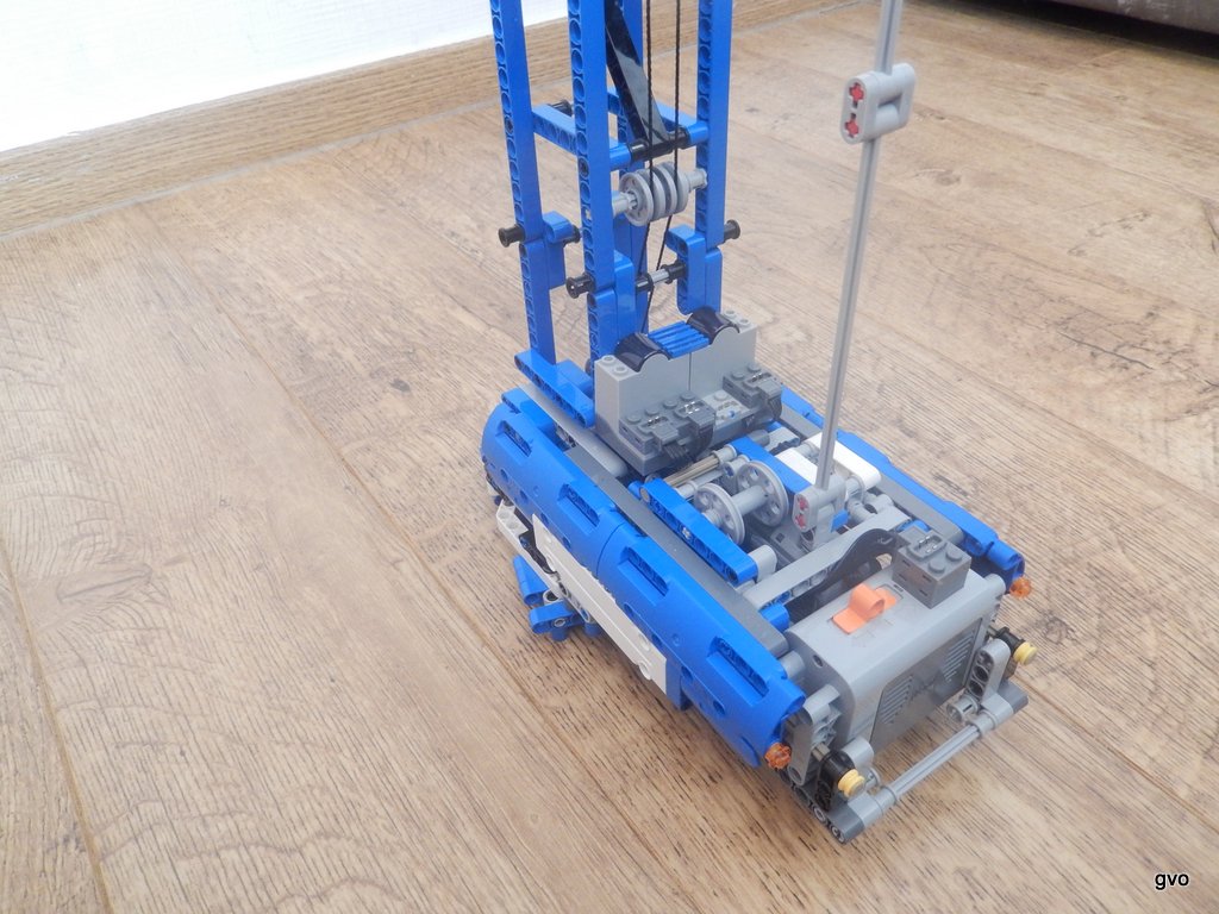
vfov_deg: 54.9
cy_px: 457
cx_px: 610
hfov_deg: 69.4
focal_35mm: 25
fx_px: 880
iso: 400
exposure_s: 1/15
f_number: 3.4
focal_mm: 4.5
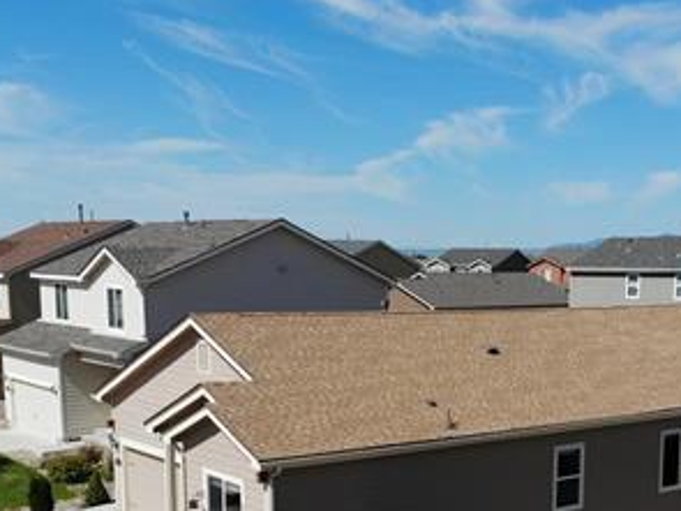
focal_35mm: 52
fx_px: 1023
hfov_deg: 36.2
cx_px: 492
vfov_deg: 27.2
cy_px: 440
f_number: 2.8
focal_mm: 4.5
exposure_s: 1/1562
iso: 100
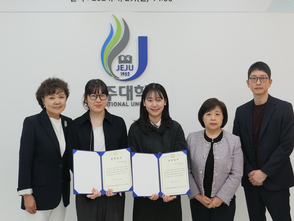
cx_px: 147
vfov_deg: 33.6
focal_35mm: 43
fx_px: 365
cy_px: 110
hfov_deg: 43.9
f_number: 2.6
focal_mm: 19.5
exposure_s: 1/100
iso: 400
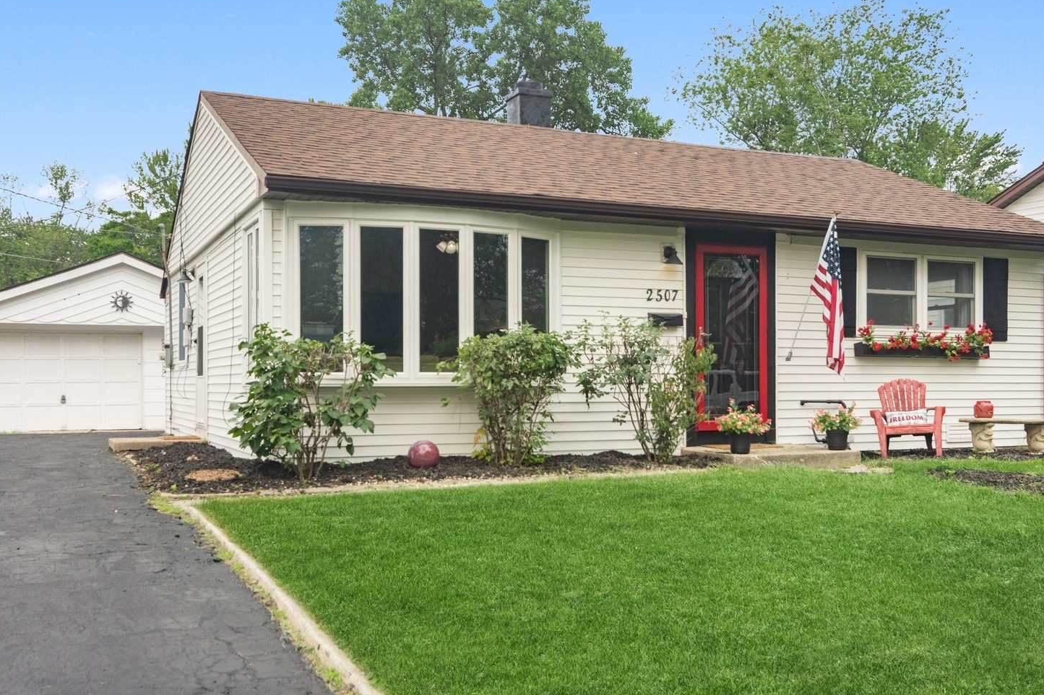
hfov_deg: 51.9
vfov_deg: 35.9
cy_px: 346
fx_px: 1073
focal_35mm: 37
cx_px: 532
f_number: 8
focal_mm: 22
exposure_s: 1/800
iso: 200
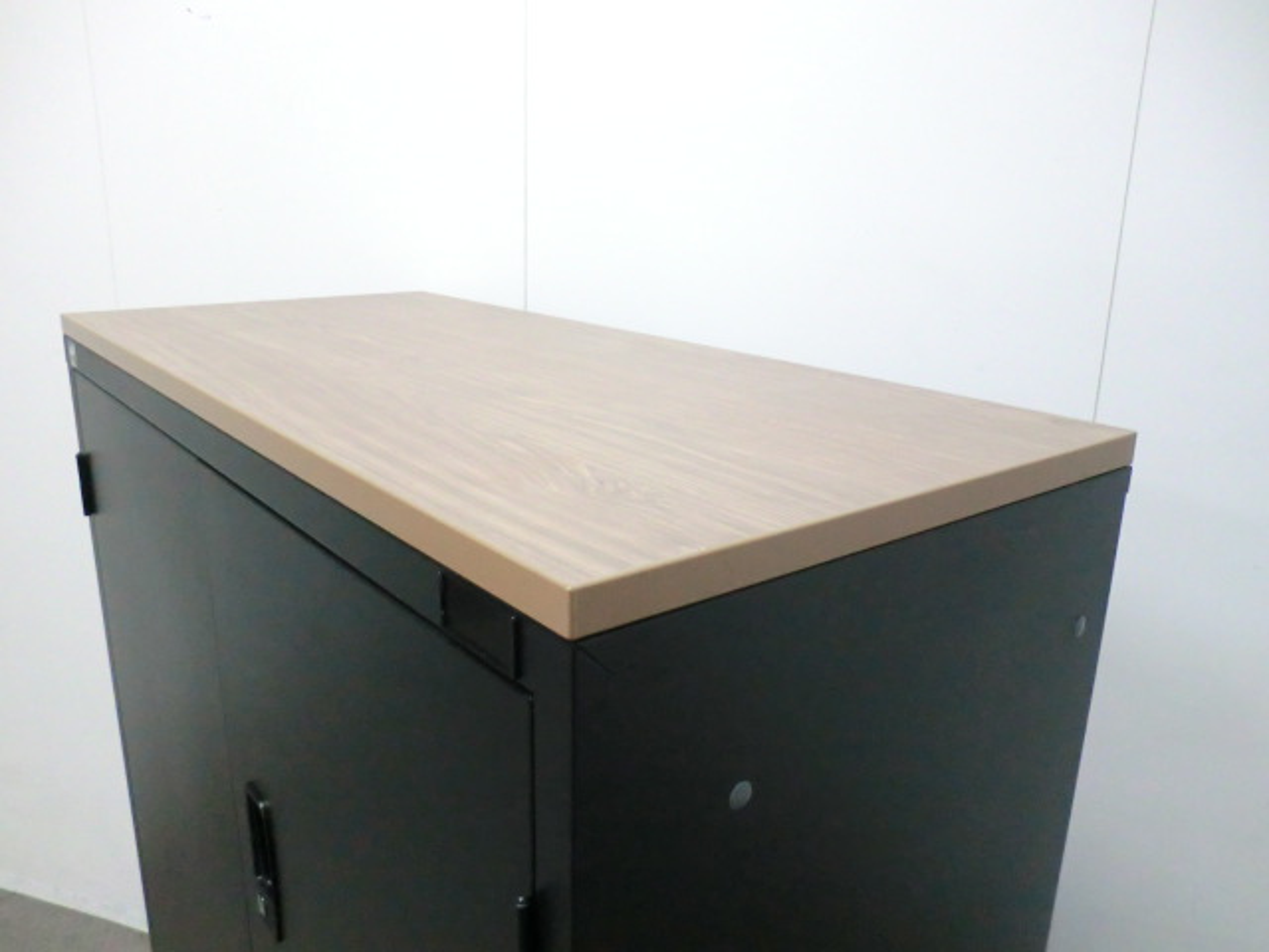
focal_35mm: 27
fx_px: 990
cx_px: 634
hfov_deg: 65.3
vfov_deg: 51.4
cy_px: 476
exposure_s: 1/60
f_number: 3.2
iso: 640
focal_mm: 4.9
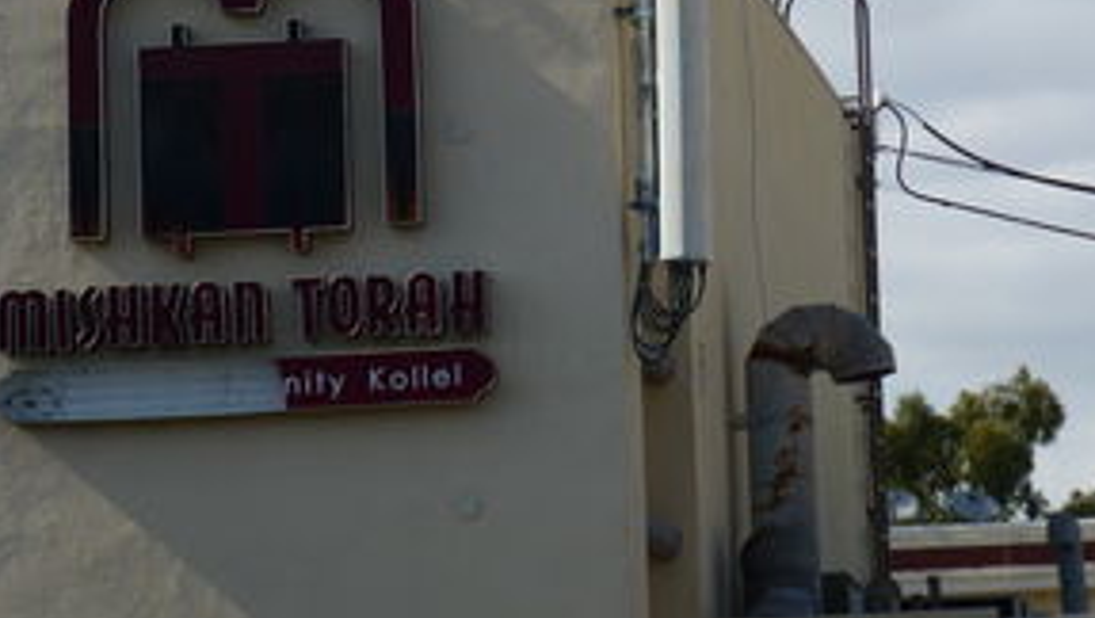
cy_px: 183
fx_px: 6393
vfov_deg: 5.5
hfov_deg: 9.8
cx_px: 713
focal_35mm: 220
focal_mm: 25.9
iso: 100
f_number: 5.4
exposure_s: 1/500
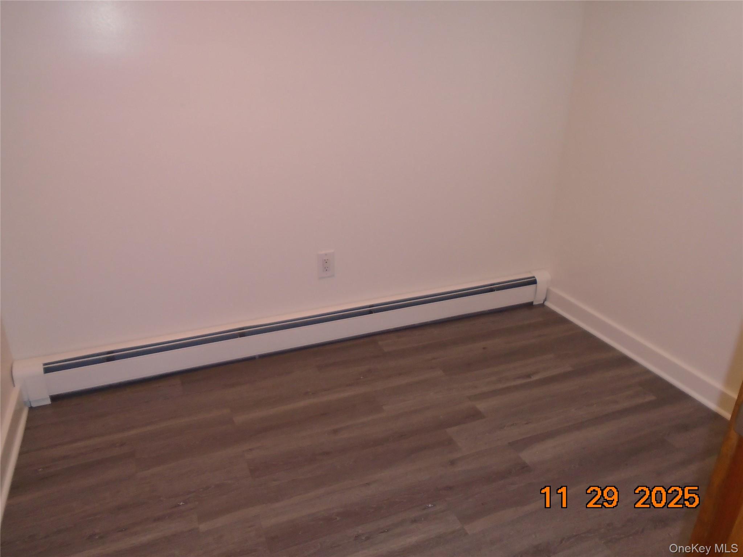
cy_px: 278
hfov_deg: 67.3
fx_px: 558
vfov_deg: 53.1
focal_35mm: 26
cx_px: 372
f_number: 3.2
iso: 250
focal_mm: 4.6
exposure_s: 1/30
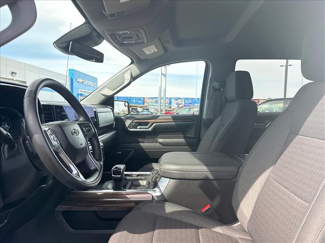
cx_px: 162
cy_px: 122
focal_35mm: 24
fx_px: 225
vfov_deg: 56.8
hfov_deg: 71.6
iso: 100
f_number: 1.78
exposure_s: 1/304
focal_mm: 6.76
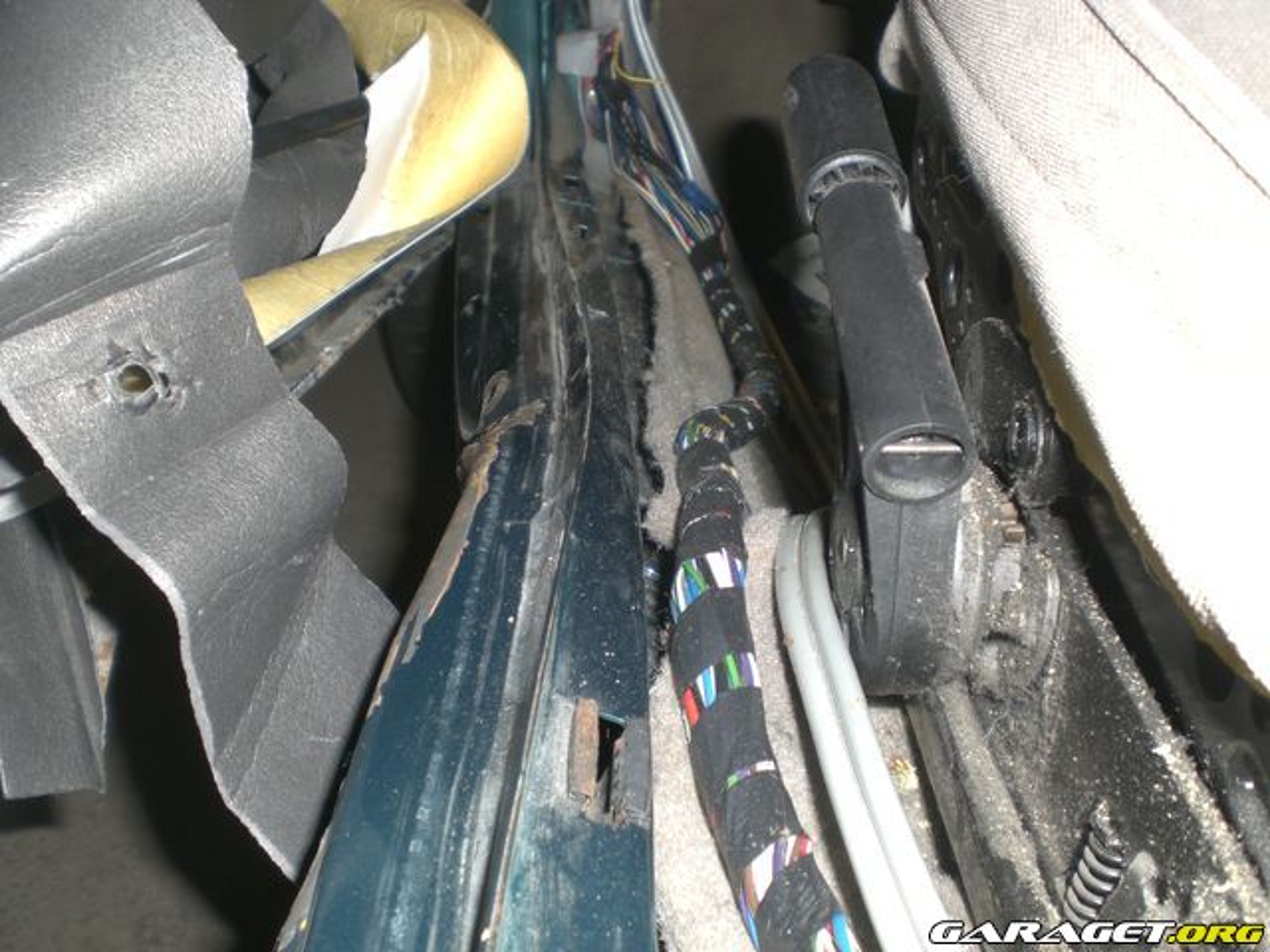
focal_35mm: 38
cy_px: 476
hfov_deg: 49.0
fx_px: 1394
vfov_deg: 37.7
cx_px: 635
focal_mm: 6.3
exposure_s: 1/60
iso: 50
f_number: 3.1
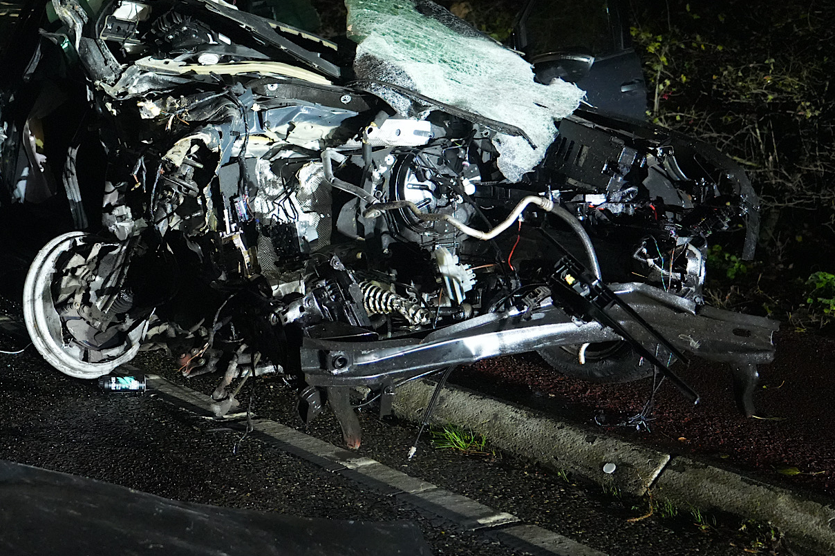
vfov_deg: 21.7
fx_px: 1438
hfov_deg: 31.7
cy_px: 126
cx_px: 200
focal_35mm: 62
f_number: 4
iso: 12800
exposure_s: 1/50
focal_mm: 39
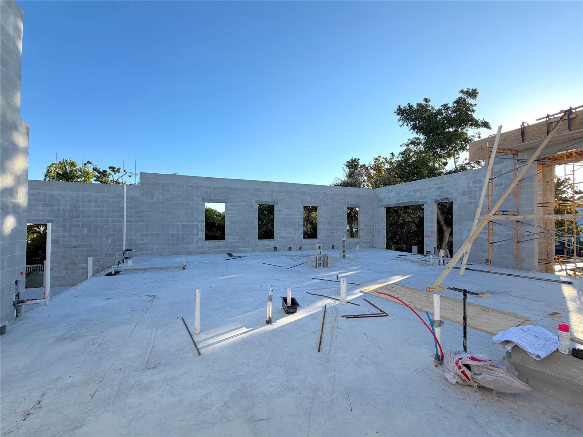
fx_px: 236
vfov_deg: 85.7
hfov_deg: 102.1
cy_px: 218
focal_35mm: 14
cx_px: 292
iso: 40
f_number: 2.2
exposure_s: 1/770
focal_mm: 2.22
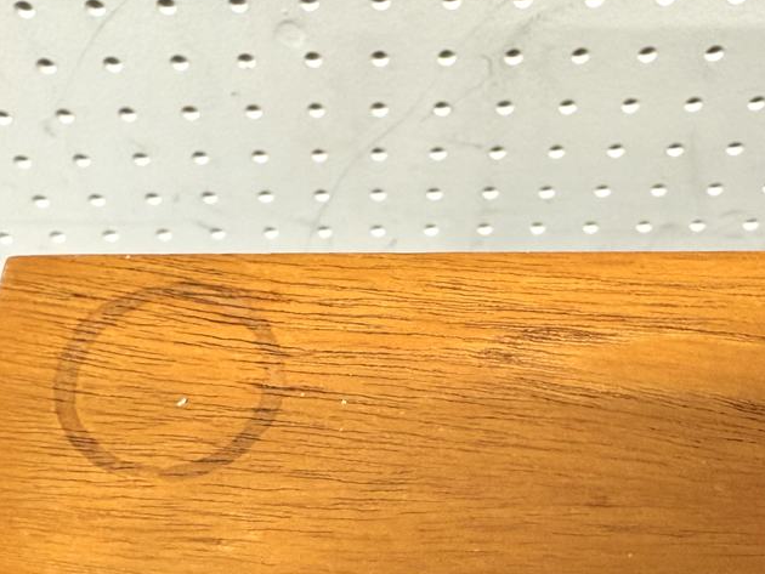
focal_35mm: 39
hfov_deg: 47.7
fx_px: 862
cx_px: 446
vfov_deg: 36.7
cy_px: 351
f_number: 2.2
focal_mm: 2.22
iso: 250
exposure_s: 1/100
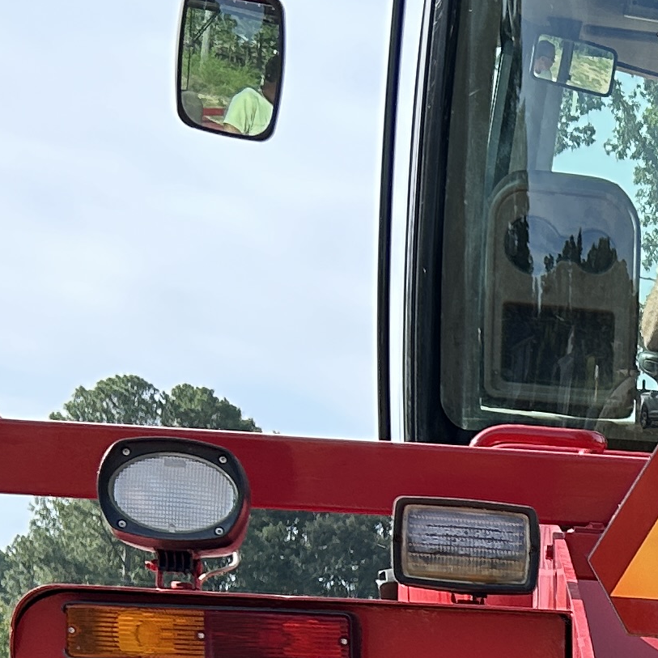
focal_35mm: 114
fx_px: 2452
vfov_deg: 14.0
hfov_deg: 14.0
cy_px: 1070
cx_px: 1084
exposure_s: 1/1048
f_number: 1.5
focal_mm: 5.7
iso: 50
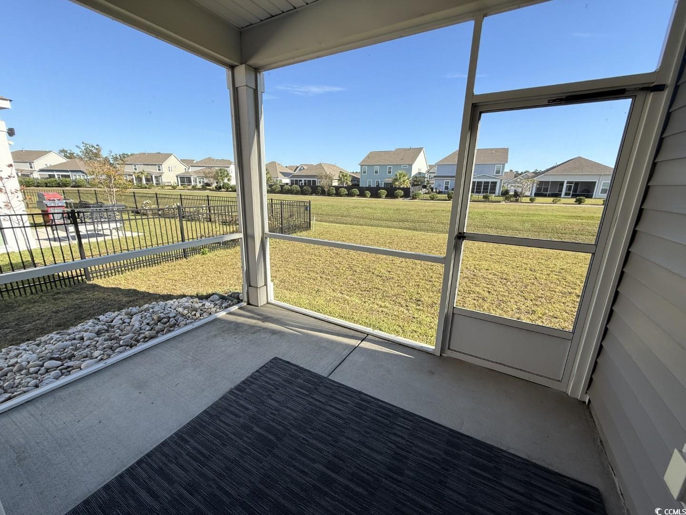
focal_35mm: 14
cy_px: 258
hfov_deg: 102.1
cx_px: 343
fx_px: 277
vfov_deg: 85.7
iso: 50
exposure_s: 1/602
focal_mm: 2.22
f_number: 2.2
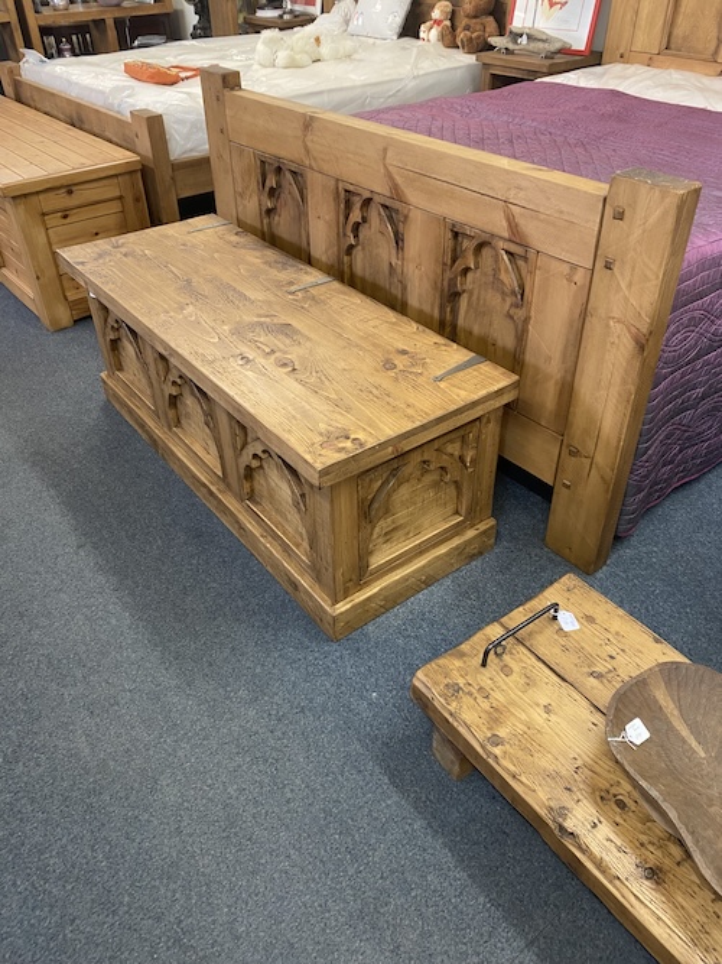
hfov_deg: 53.0
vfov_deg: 67.3
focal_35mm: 26
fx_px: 723
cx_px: 361
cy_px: 482
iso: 200
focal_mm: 4.25
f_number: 1.8
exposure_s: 1/50
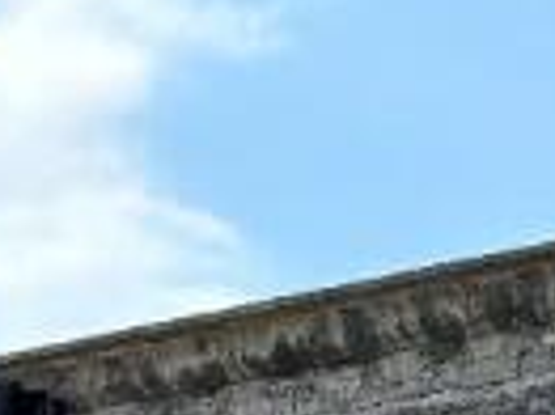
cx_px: 1906
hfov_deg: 7.8
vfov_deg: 7.0
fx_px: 3252
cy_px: 894
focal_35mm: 203
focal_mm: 5.96
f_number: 1.6
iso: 50
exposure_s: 1/1381
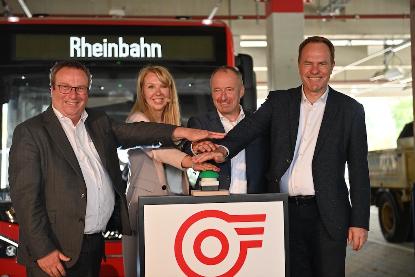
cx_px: 208
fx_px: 692
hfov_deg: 33.4
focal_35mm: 60
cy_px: 138
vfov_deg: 22.6
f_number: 2.8
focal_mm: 60
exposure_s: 1/100
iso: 250
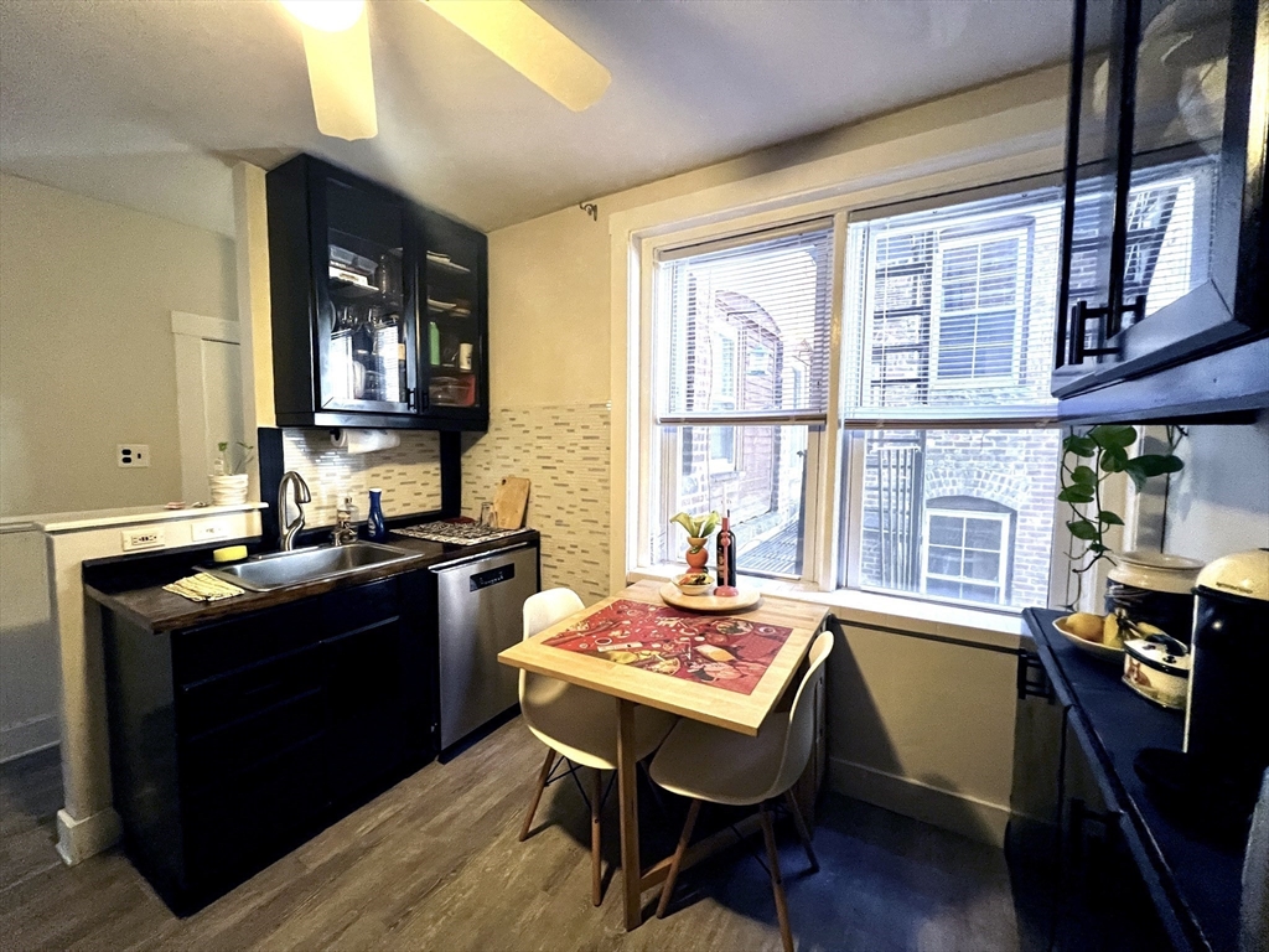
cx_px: 634
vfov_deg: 89.9
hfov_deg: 106.2
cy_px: 476
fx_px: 477
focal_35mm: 13
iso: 500
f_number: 1.8
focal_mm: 1.57
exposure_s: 1/60
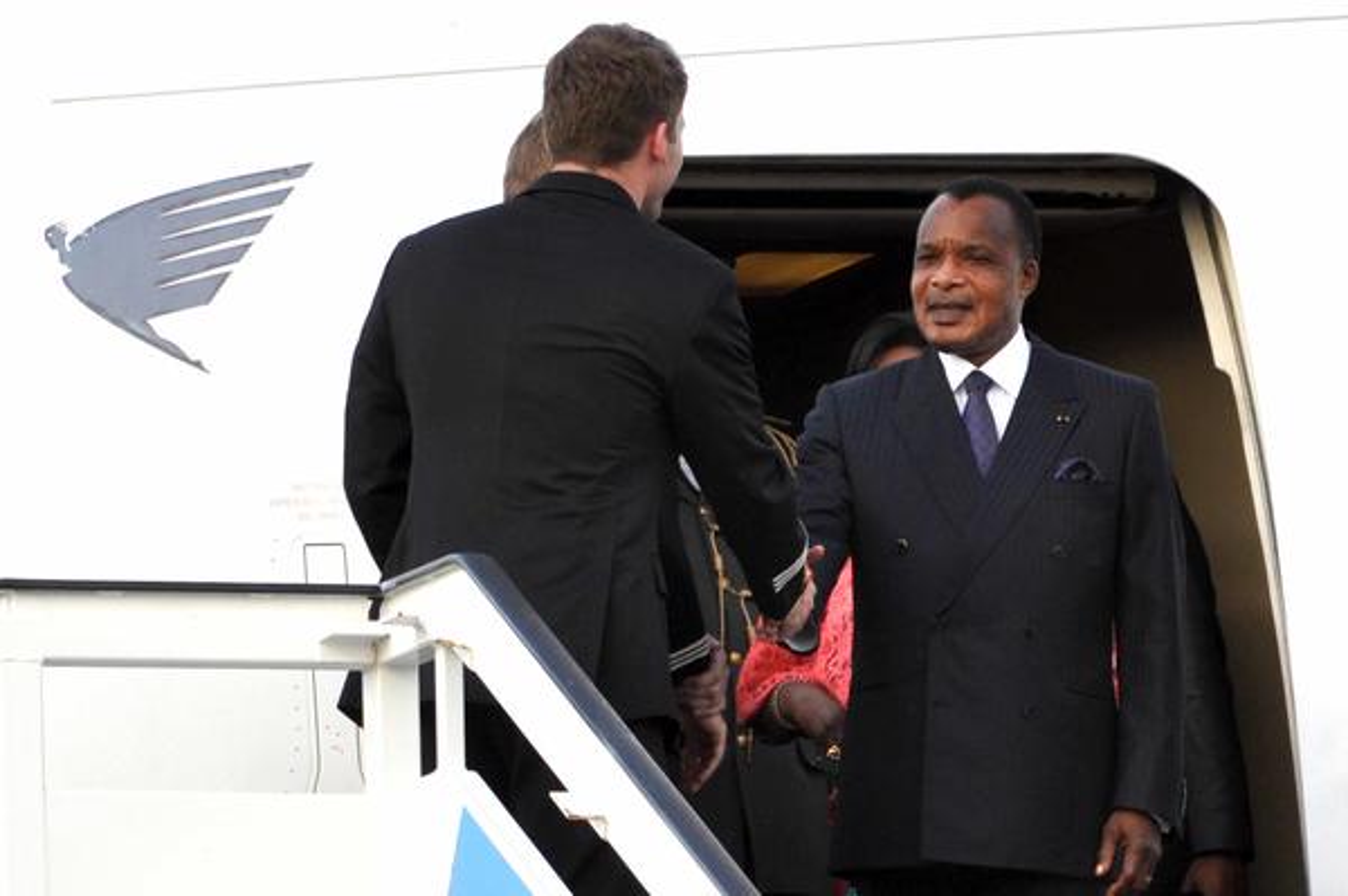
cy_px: 448
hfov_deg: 10.2
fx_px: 7576
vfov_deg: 6.8
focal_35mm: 202
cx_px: 674
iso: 400
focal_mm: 135
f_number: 8
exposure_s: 1/500
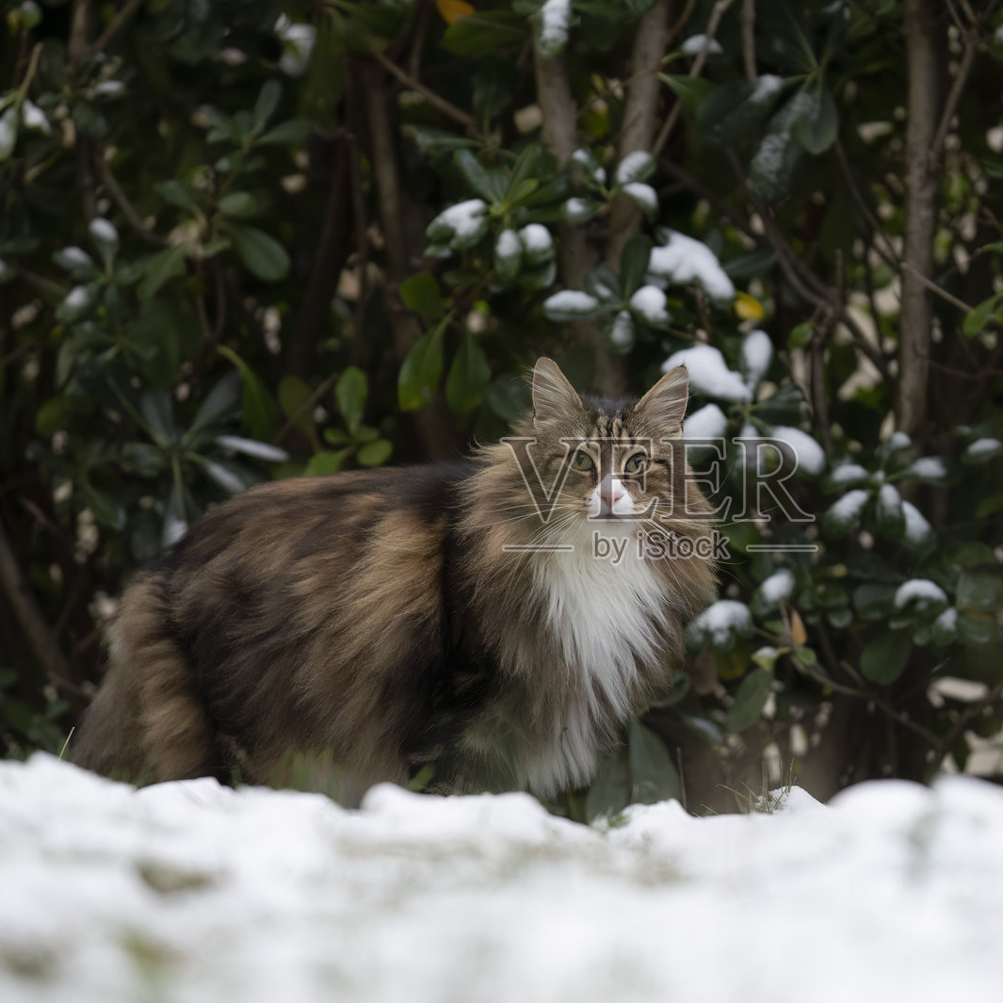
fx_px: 5442
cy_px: 502
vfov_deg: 10.5
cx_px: 659
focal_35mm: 166
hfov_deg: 10.5
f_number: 2.8
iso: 2000
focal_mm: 130
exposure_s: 1/400
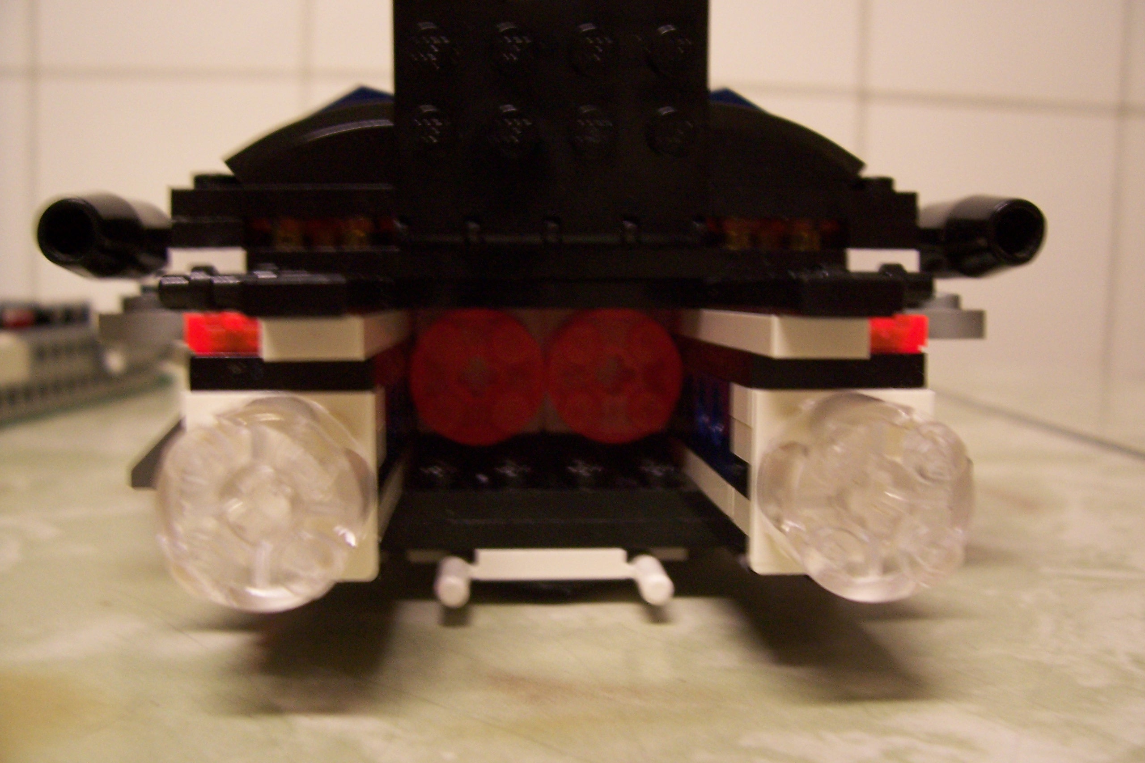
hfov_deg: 55.8
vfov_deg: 38.9
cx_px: 572
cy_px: 382
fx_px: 1081
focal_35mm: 34
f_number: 2.7
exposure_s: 1/8
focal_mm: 5.6
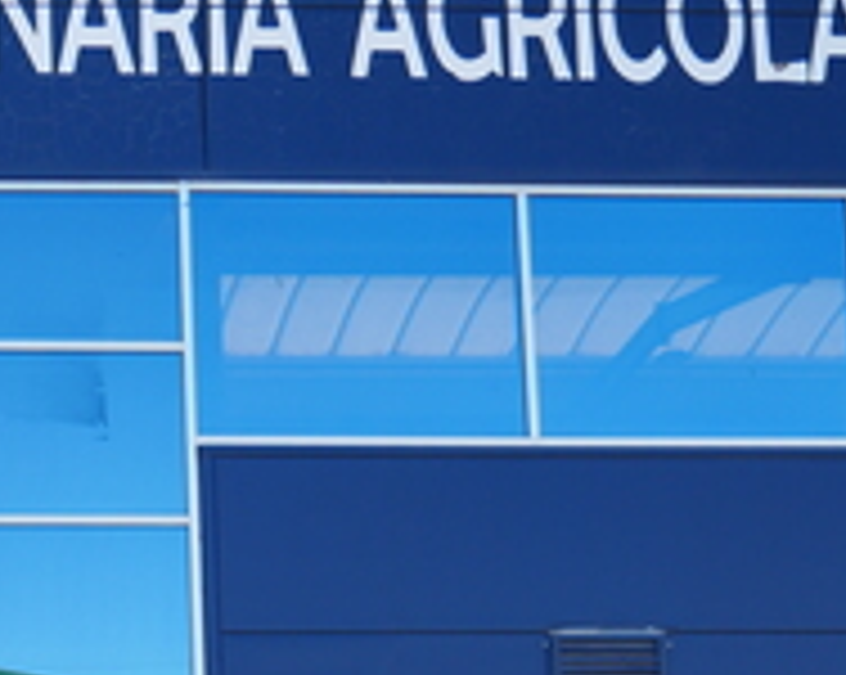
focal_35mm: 80
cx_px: -160
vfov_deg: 18.3
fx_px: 2001
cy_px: 783
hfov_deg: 22.1
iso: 200
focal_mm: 14
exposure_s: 1/640
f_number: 3.5
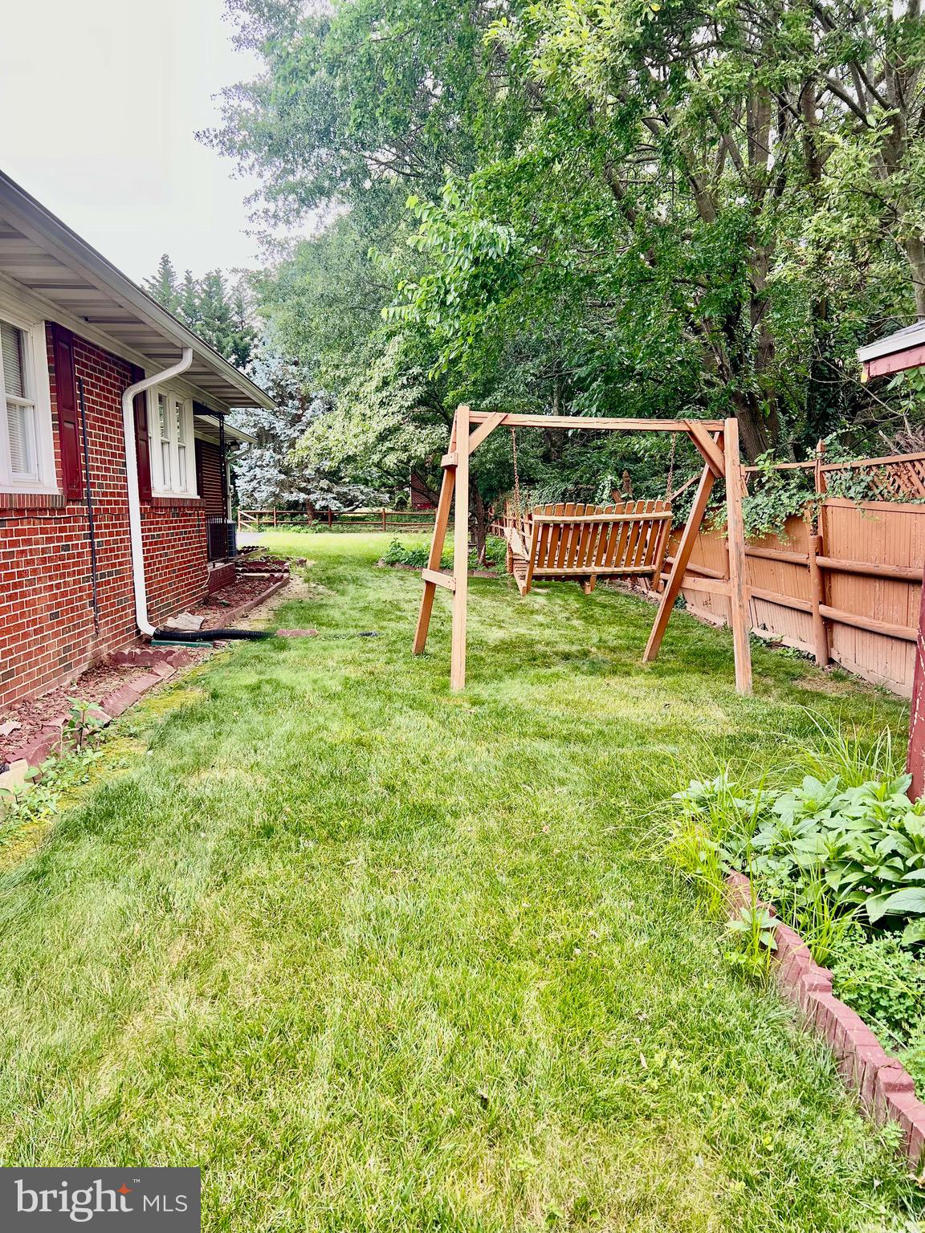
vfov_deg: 67.3
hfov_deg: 53.1
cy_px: 616
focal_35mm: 26
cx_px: 462
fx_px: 926
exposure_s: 1/303
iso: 50
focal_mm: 5.7
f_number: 1.5
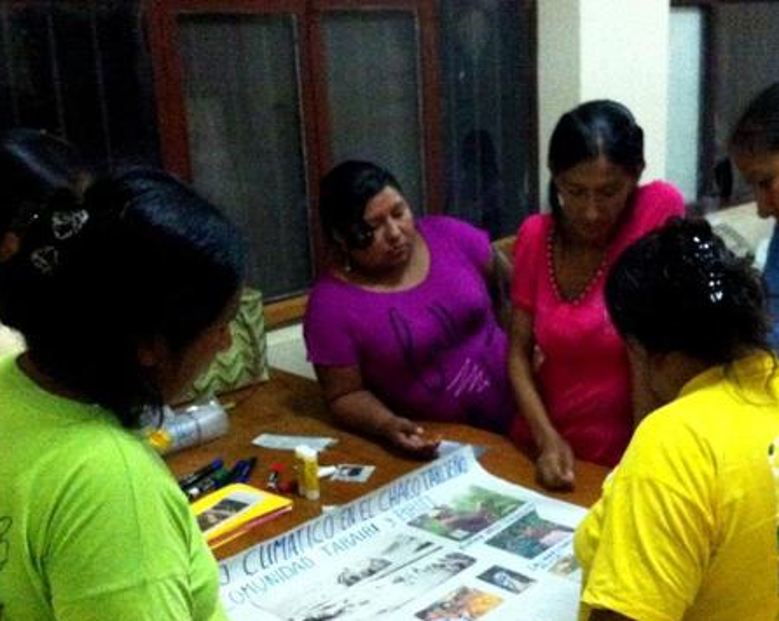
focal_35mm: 49
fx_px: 1129
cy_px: 333
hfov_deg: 38.0
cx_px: 459
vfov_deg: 30.8
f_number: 2.8
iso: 1000
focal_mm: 3.85
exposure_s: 1/15
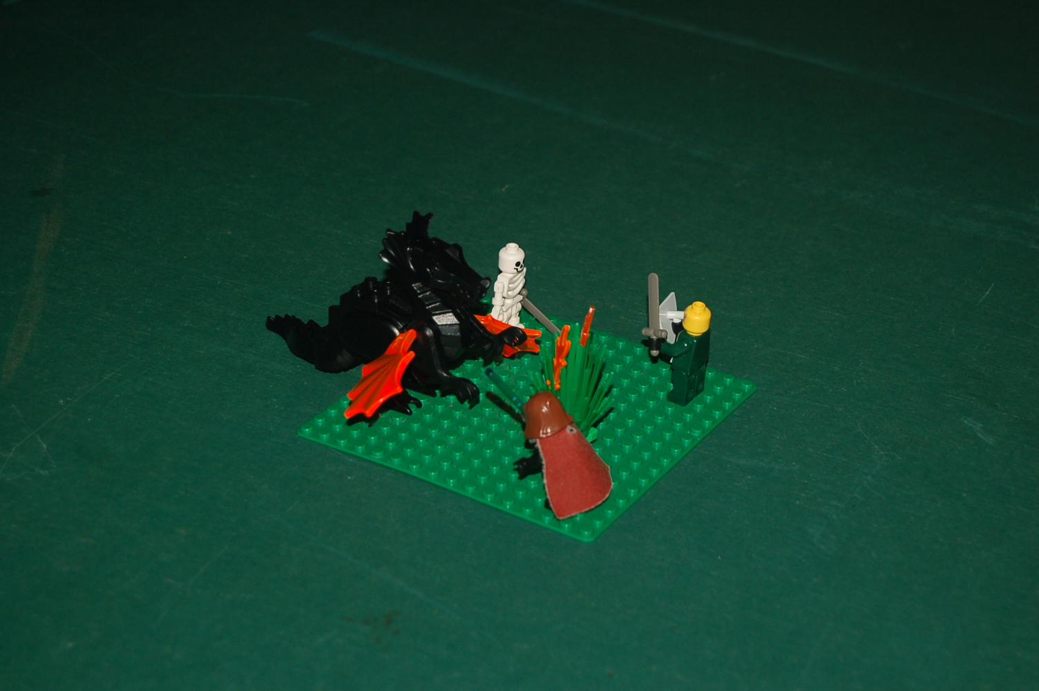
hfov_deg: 24.6
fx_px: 2379
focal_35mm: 82
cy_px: 346
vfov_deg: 16.5
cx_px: 520
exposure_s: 1/60
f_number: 5.6
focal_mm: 55
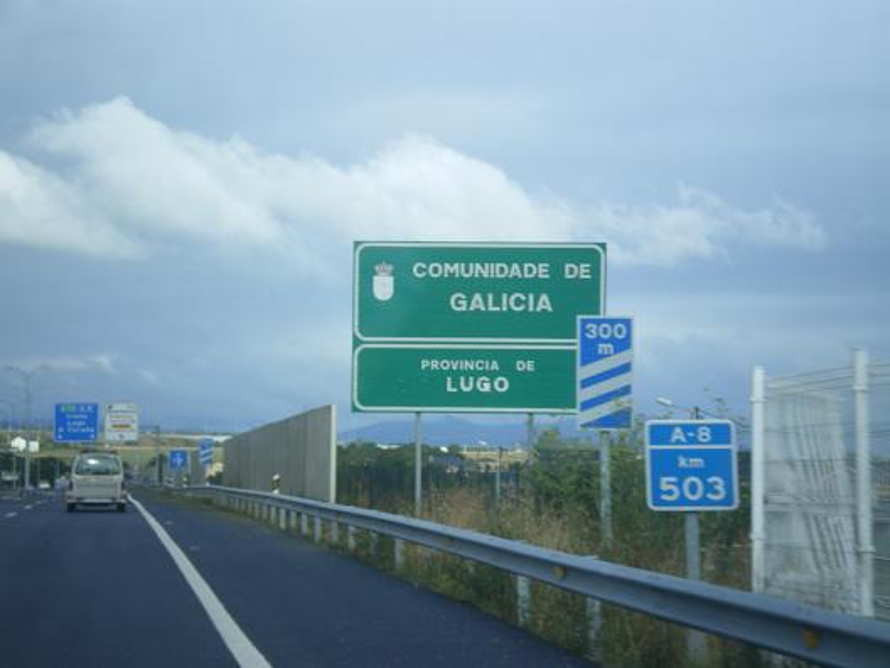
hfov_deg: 17.3
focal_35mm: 114
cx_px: 445
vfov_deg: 13.0
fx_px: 2931
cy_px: 334
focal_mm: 18.9
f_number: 5.9
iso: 64
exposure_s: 1/160
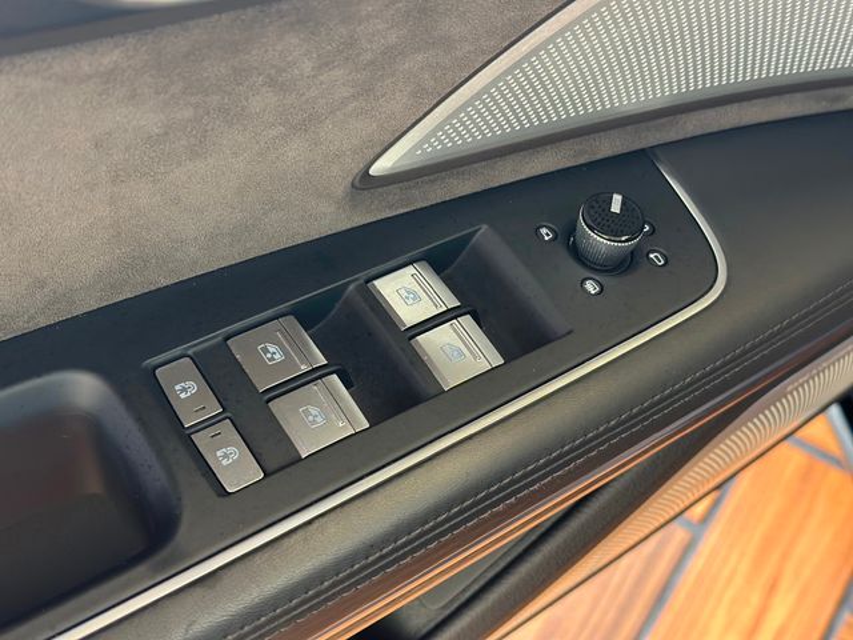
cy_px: 320
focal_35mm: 48
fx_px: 1183
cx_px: 426
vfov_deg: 30.3
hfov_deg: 39.7
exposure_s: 1/40
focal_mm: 6.86
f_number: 1.78
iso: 250
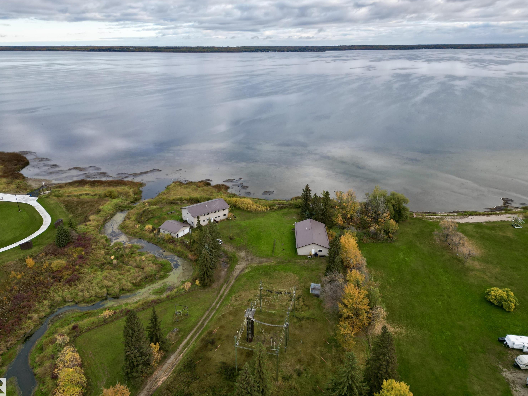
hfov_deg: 69.4
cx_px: 263
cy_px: 196
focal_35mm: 25
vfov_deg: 54.9
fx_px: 381
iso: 130
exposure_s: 1/1000
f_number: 1.7
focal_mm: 6.72
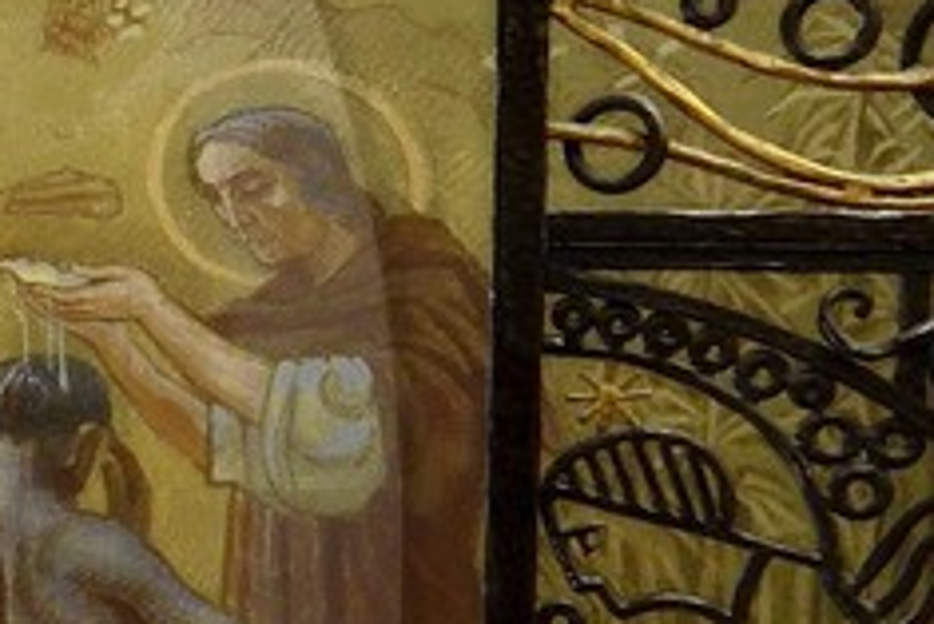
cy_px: 556
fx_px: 2648
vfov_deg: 13.3
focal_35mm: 102
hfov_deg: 14.3
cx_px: -1240
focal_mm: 15
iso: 800
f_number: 5
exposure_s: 1/40
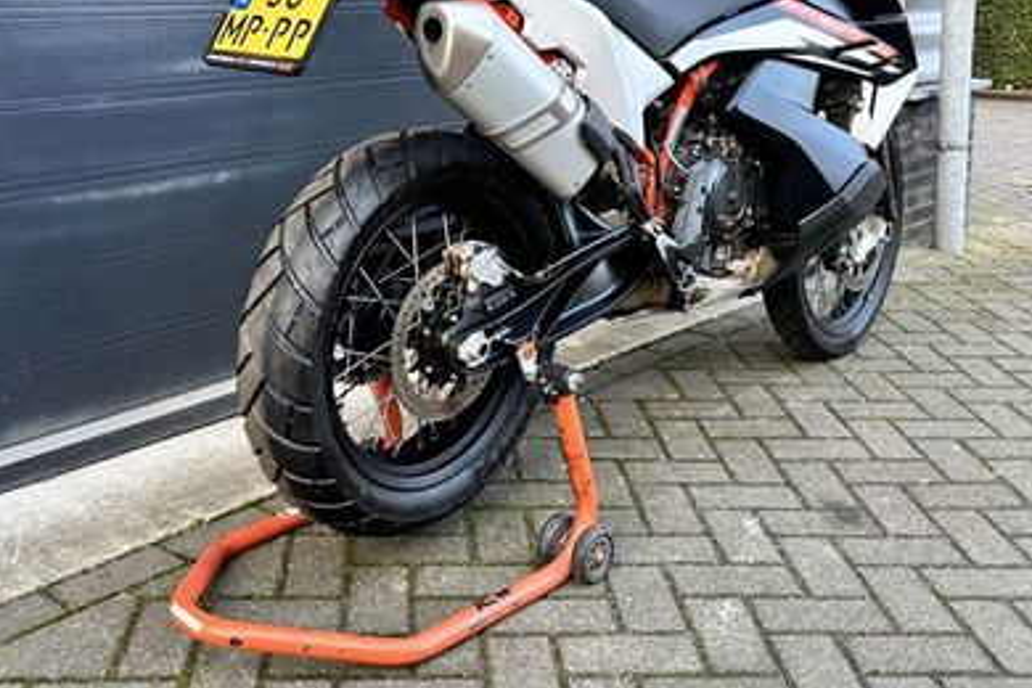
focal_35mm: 41
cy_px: 119
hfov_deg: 47.3
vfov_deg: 31.6
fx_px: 1175
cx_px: 442
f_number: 1.78
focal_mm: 6.86
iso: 125
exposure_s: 1/121
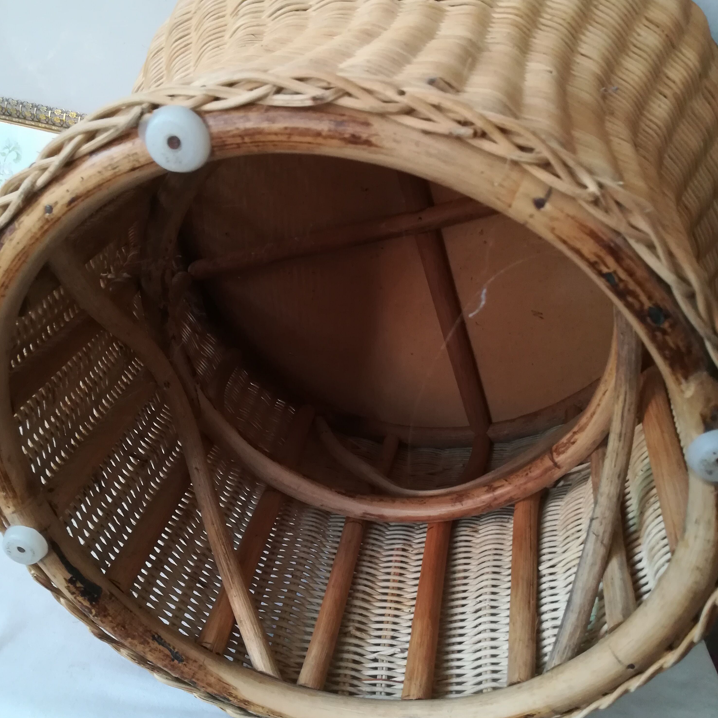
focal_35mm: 31
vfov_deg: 52.5
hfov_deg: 52.5
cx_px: 359
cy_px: 375
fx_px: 727
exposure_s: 1/30
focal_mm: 3.83
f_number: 2.2
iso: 250
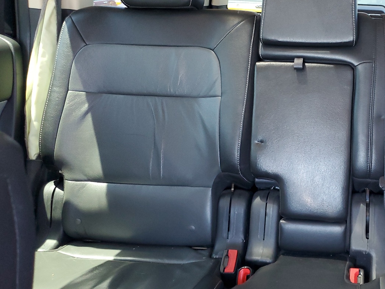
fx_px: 445
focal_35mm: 40
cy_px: 129
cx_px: 295
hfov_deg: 45.0
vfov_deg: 35.9
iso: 194
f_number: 1.5
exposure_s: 1/60.2
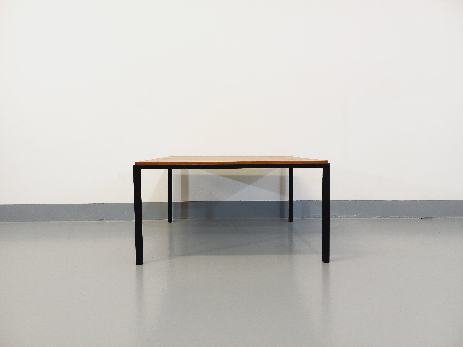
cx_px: 232
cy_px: 174
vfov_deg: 54.9
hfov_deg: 69.4
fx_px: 334
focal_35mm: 25
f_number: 1.8
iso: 200
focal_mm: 4.65
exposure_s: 1/49
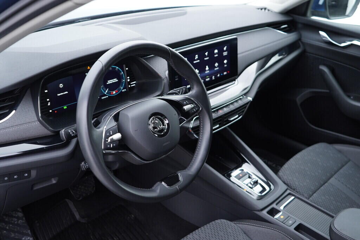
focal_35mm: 36
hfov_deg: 53.1
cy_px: 120
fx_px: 360
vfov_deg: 36.9
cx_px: 180
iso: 250
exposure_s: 1/40
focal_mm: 24
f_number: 2.8
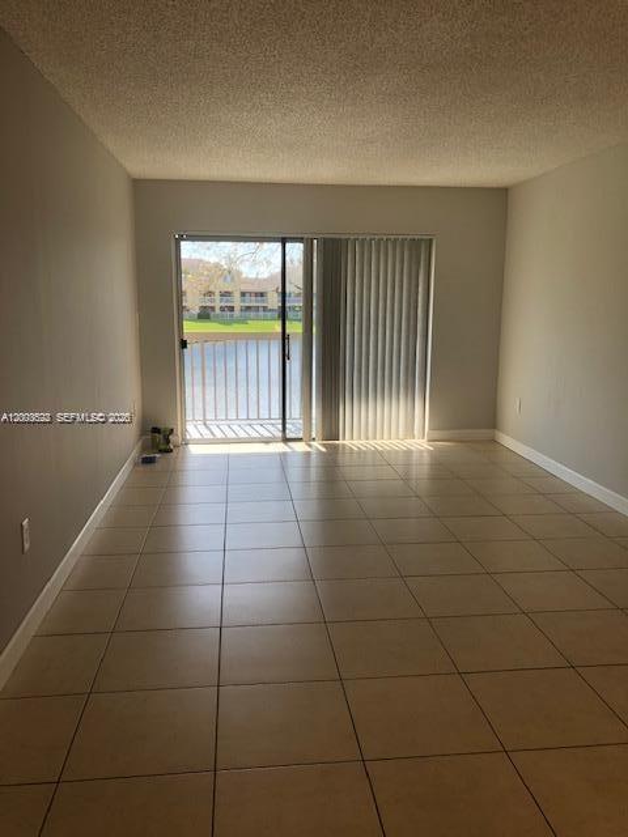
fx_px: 677
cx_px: 314
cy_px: 418
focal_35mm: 28
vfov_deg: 63.4
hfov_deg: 49.7
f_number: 1.8
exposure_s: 1/206
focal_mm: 3.99
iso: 20
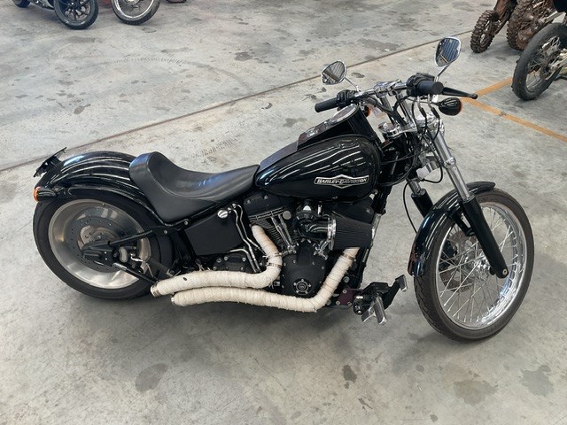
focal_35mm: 29
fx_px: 475
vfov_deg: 48.2
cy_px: 212
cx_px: 284
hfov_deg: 61.7
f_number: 1.8
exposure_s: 1/60
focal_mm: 3
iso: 40
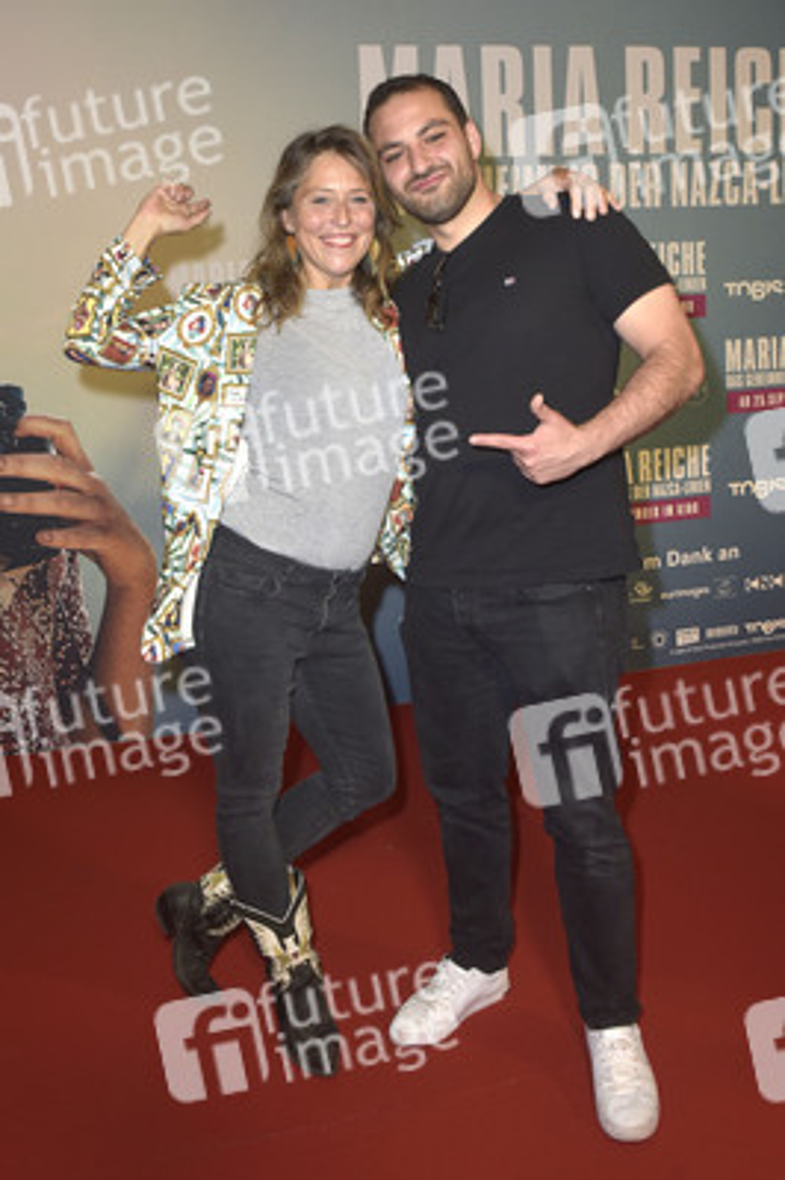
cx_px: 392
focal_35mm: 26
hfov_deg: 49.5
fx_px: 852
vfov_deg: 69.4
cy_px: 590
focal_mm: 26
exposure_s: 1/200
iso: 800
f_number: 5.6
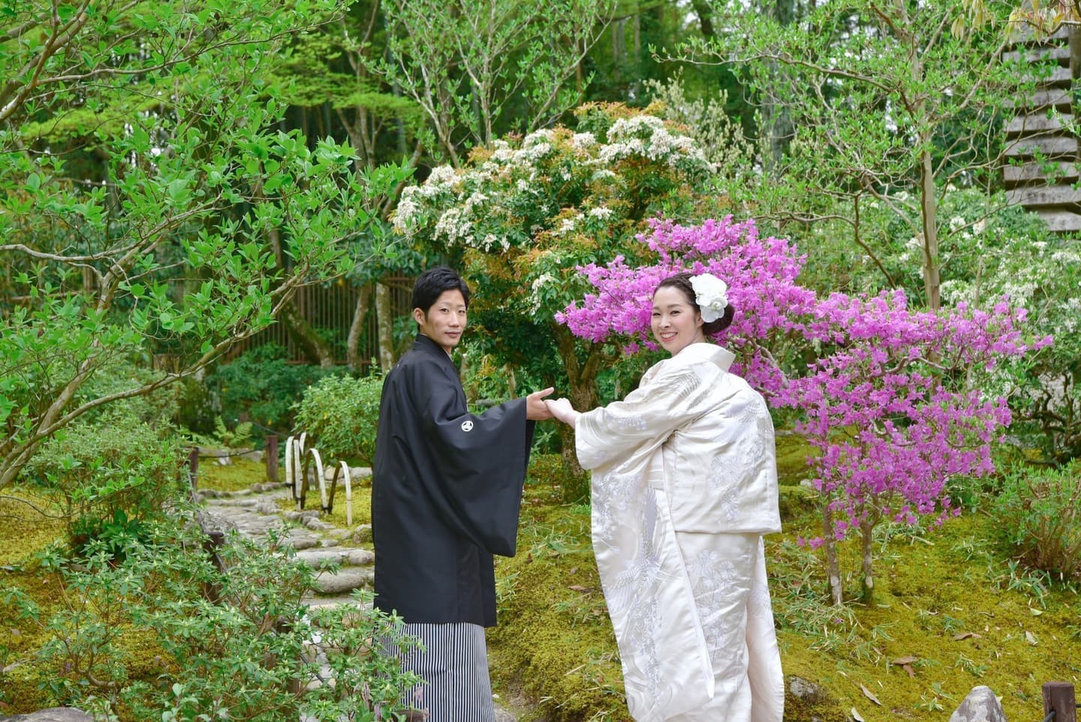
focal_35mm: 60
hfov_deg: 33.4
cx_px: 540
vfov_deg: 22.6
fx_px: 1802
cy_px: 361
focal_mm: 60
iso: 1000
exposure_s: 1/640
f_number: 8
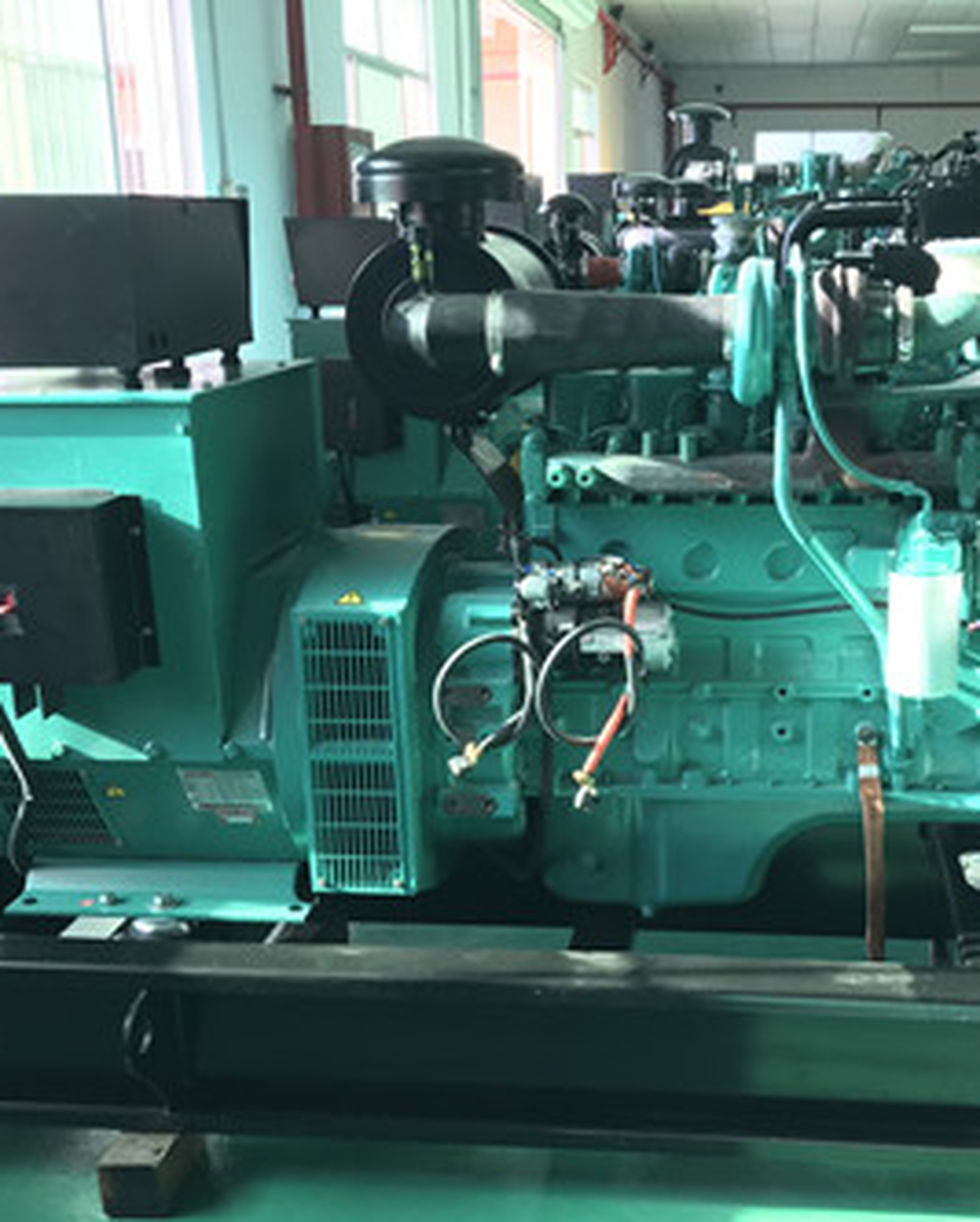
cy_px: 655
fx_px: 1484
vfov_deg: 44.7
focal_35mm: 41
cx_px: 661
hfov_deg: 36.1
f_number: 1.8
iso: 32
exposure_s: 1/50
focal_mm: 3.99
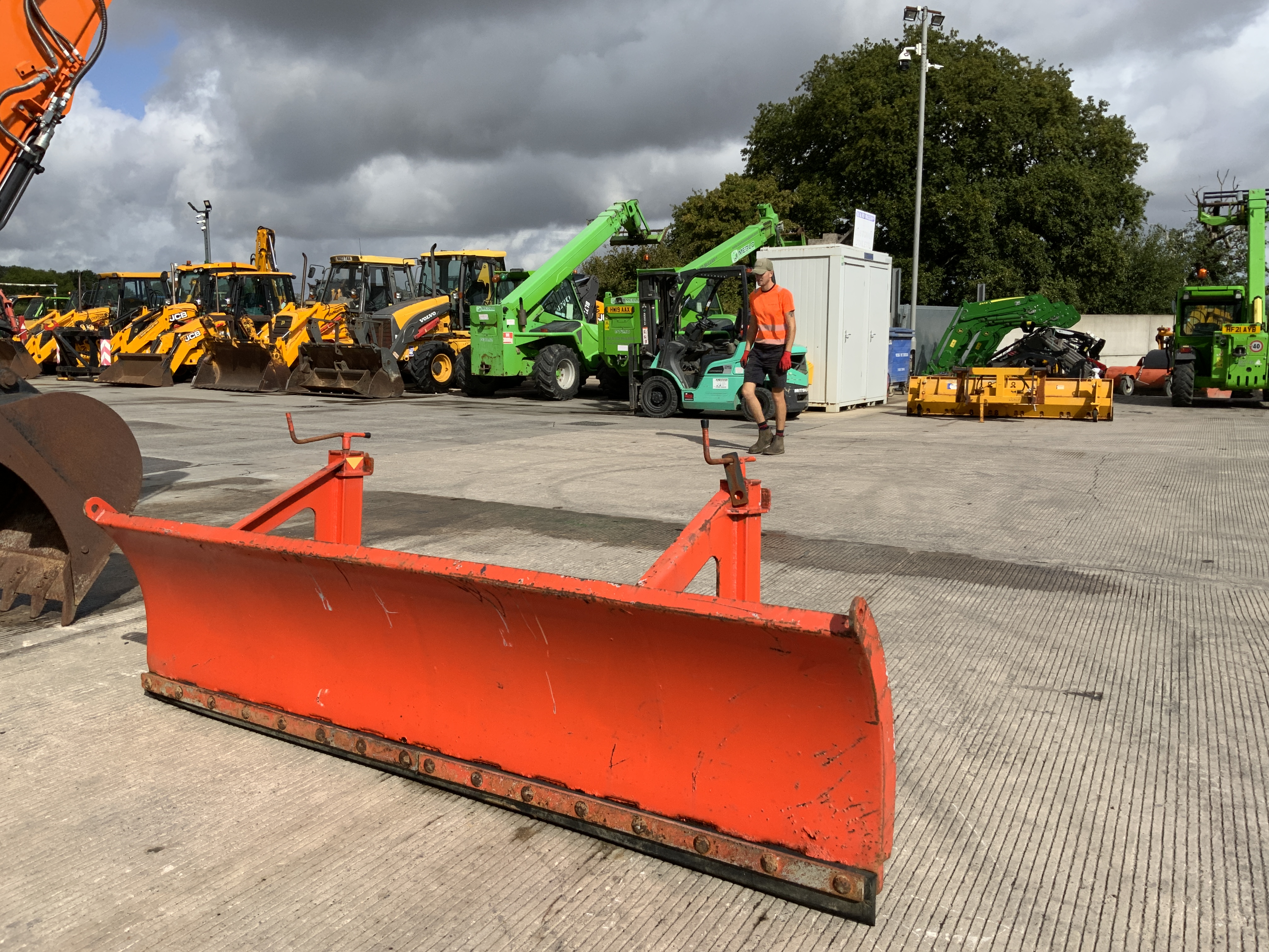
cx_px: 634
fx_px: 1063
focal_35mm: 29
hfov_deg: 61.7
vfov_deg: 48.2
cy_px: 476
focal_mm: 3
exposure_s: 1/2667
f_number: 1.8
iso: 20
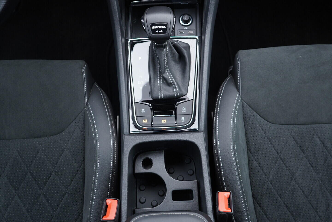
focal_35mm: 36
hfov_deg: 53.1
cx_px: 166
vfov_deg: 36.9
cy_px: 111
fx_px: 332
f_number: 2.8
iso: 400
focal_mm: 24
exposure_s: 1/40
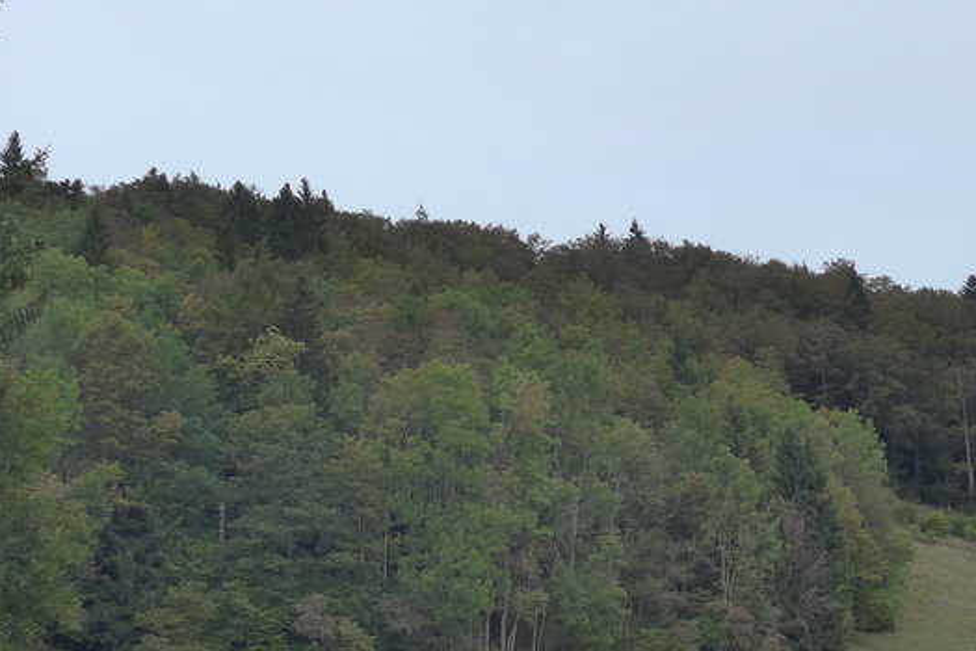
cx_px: 398
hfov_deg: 29.2
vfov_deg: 19.7
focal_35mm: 69
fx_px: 1871
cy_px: 446
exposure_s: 1/800
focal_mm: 6
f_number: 2.5
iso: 160
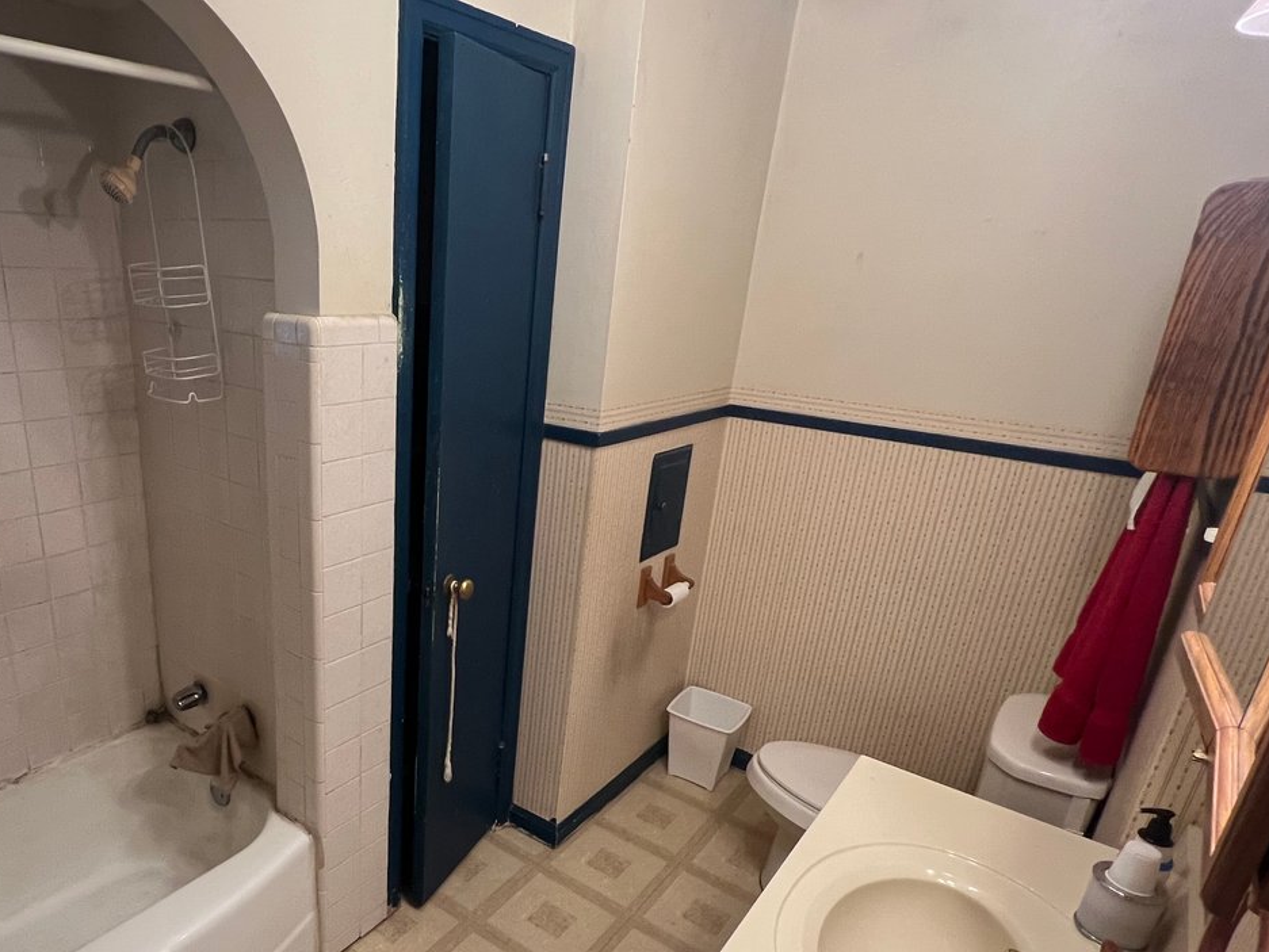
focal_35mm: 21
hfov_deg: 76.9
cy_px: 572
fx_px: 770
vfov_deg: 62.9
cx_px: 442
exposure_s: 1/60
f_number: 1.8
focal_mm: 1.57
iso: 320
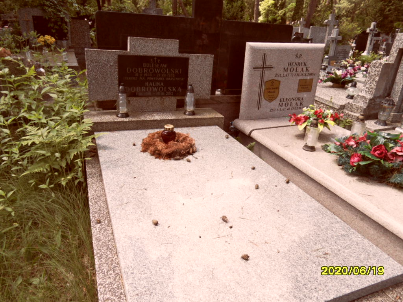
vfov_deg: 56.8
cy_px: 151
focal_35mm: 24
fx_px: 279
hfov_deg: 71.6
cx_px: 202
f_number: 3.2
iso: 80
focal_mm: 3.9
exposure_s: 1/250
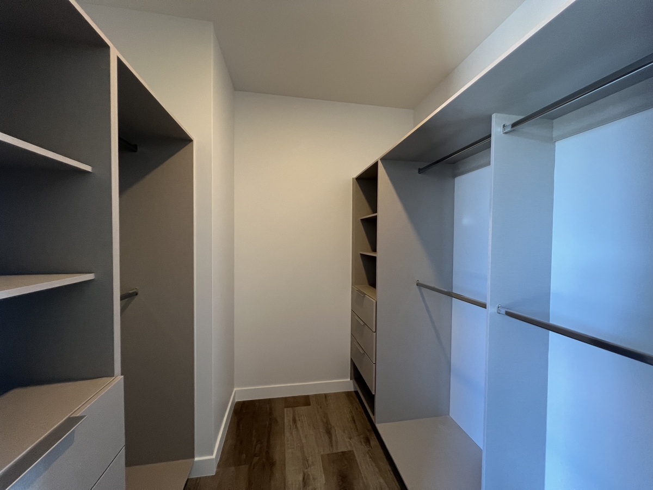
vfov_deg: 89.9
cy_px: 245
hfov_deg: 106.2
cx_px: 326
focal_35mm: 13
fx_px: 245
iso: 200
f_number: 1.8
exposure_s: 1/60
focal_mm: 1.57
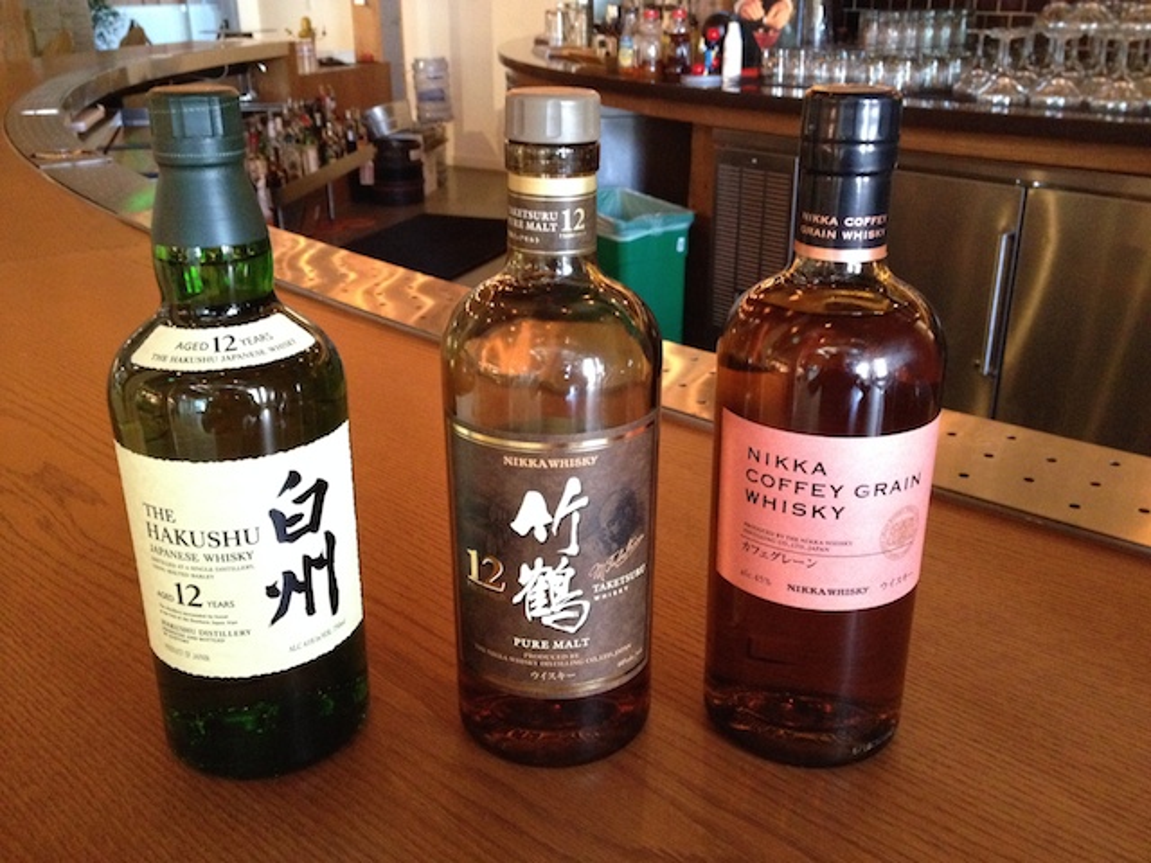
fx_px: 1164
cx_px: 576
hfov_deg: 52.6
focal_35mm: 35
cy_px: 432
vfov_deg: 40.7
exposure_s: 1/15
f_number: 2.4
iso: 500
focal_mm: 4.28
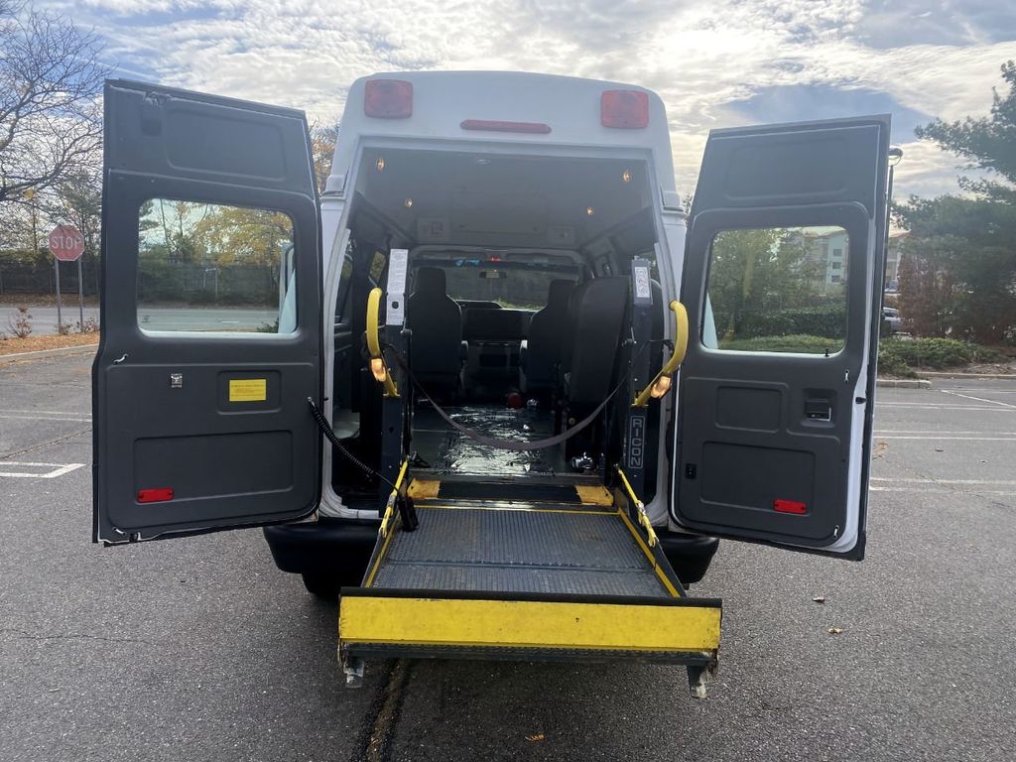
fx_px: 763
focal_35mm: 26
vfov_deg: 53.1
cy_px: 381
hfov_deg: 67.3
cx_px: 508
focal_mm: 4.25
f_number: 1.8
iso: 32
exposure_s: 1/1565
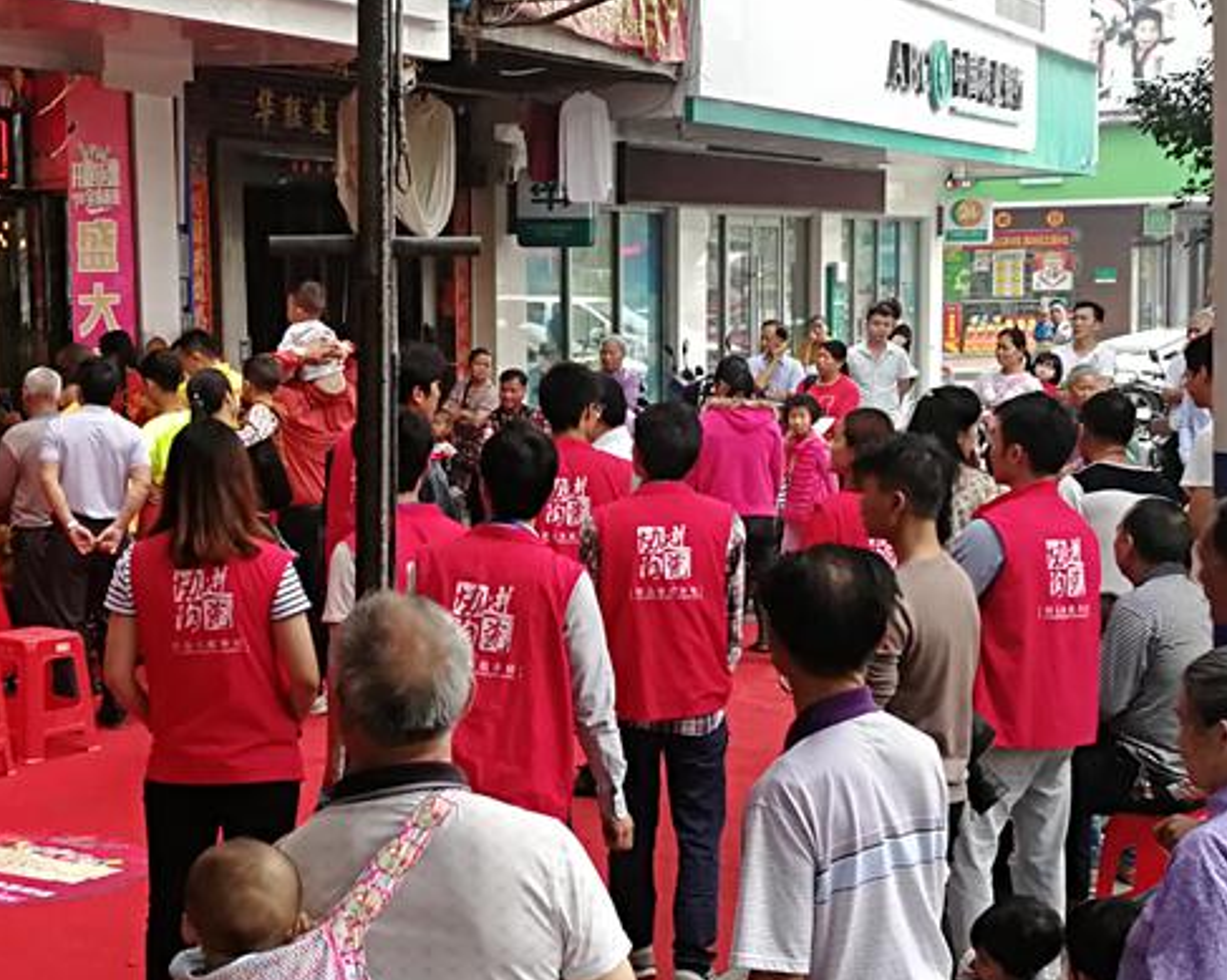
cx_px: 411
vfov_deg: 23.5
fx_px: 2359
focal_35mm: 65
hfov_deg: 29.0
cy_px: 509
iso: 160
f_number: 2.2
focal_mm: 3.84
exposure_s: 1/120
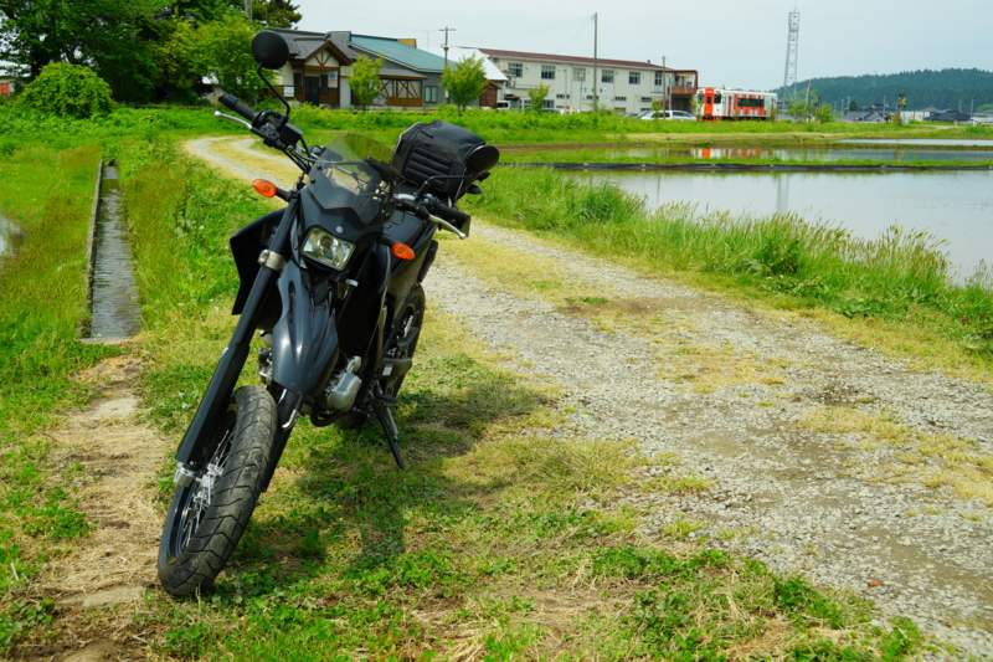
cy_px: 331
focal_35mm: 42
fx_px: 1158
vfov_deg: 31.9
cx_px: 496
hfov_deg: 46.4
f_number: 4.5
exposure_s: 1/750
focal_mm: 28
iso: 100
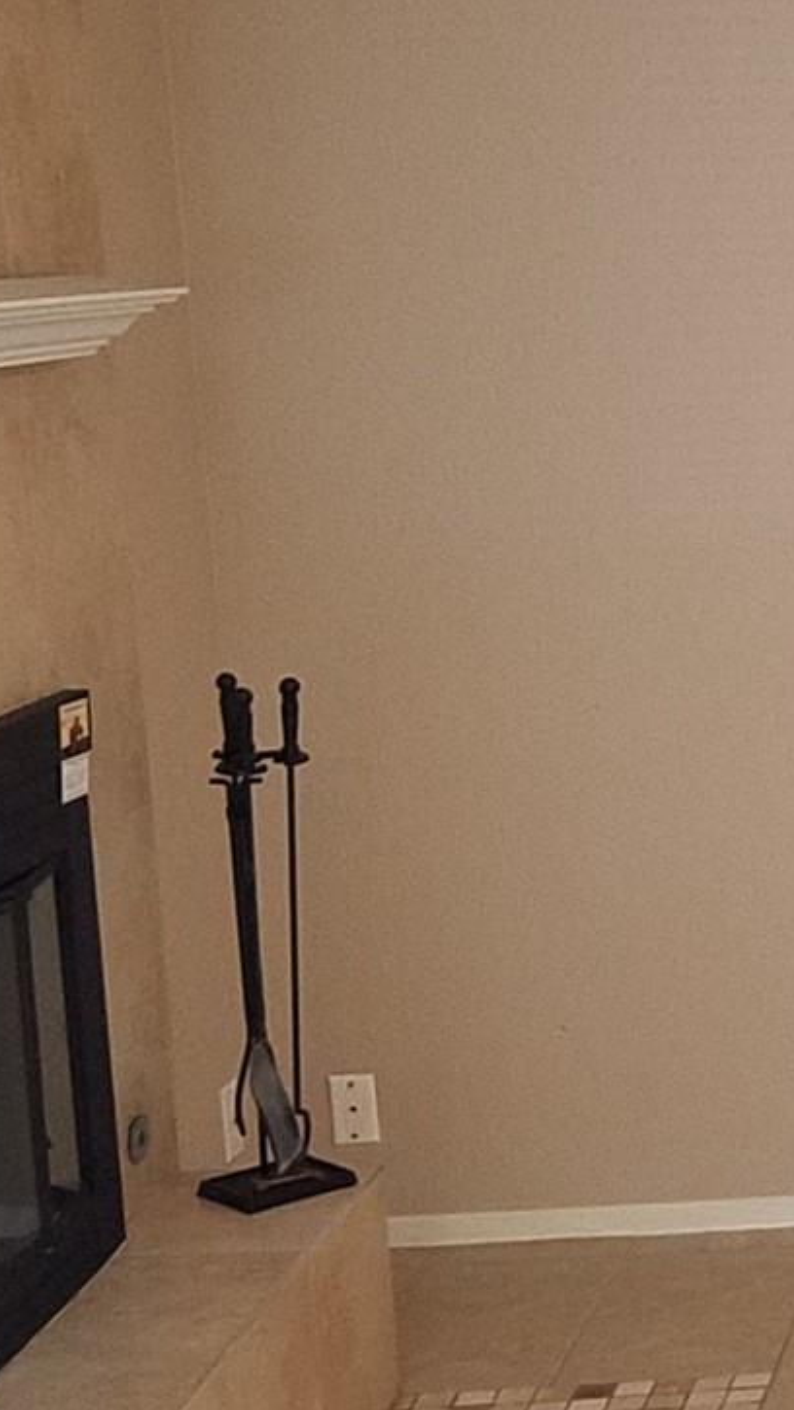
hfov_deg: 13.2
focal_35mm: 80
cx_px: 1561
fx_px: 2993
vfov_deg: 26.5
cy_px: 636
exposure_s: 1/60
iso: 160
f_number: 1.7
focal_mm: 4.2
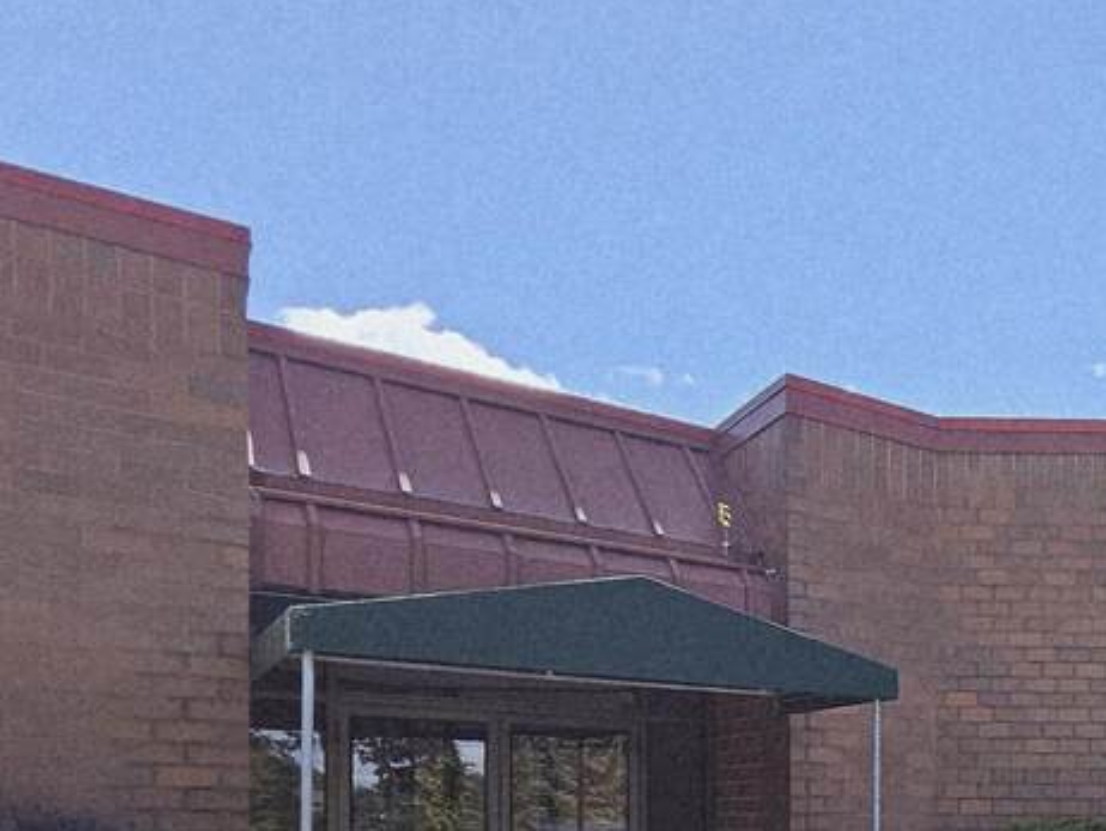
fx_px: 1151
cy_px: 833
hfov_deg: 38.3
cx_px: 1321
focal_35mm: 36
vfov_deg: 35.8
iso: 32
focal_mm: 1.74
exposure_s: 1/315
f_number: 2.2
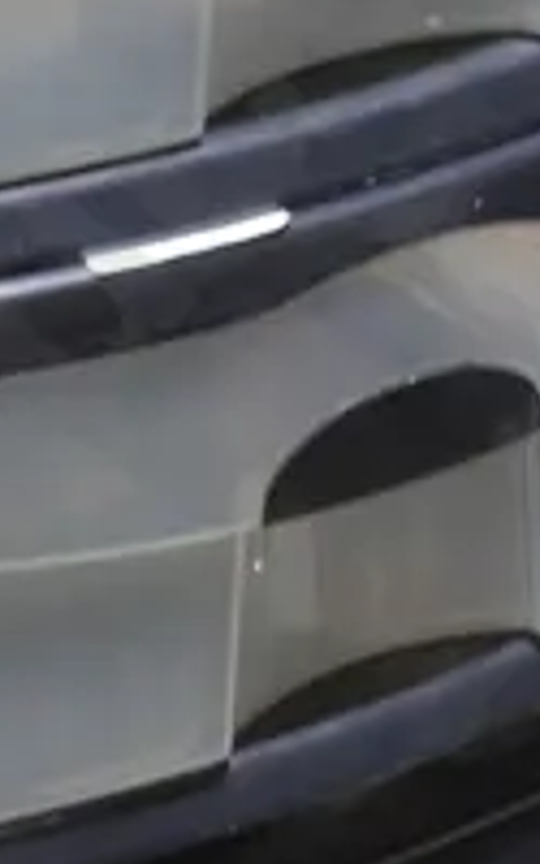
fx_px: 4097
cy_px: 272
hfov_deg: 7.5
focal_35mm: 174
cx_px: 89
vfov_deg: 12.0
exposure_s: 1/60
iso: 400
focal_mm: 16
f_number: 3.6
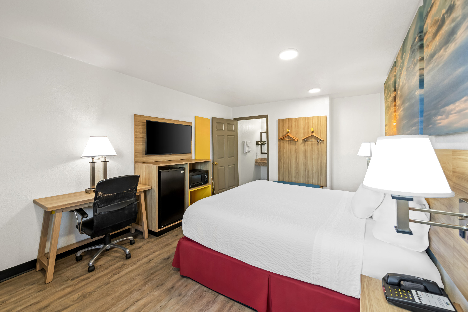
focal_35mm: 14
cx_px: 234
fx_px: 182
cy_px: 156
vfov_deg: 81.2
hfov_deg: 104.3
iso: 400
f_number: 8
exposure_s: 1/5
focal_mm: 14
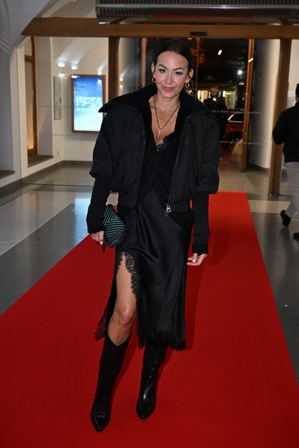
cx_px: 150
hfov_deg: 32.6
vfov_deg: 47.4
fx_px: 511
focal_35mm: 41
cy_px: 224
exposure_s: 1/125
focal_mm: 41
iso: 2000
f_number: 5.6
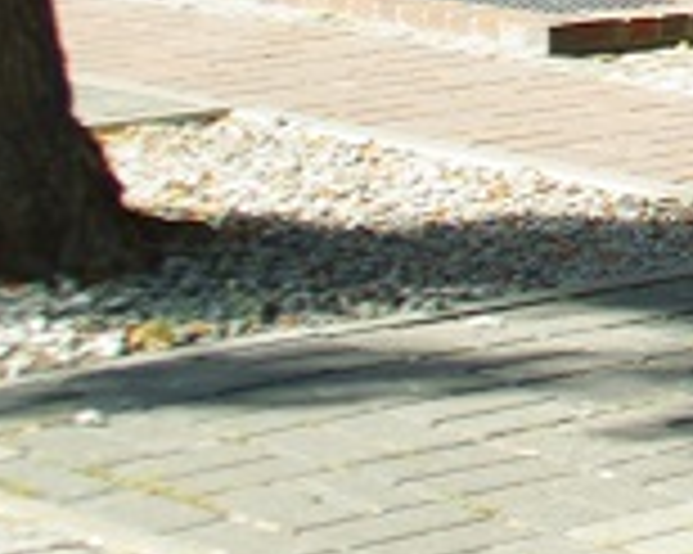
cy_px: -628
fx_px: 5268
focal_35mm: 257
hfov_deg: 6.9
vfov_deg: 5.8
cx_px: 1980
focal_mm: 28
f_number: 6.7
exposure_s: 1/180
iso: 100
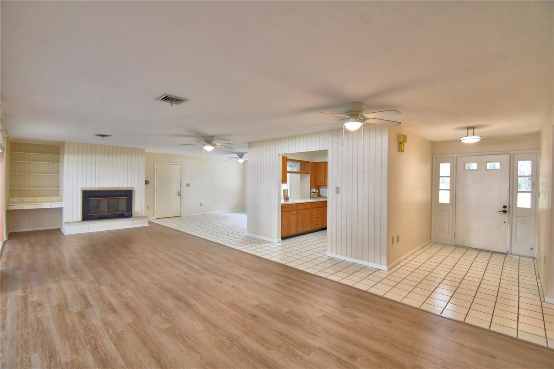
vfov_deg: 77.3
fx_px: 231
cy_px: 184
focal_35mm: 15
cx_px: 277
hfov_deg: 100.4
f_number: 4.5
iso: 400
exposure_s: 1/50
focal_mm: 10
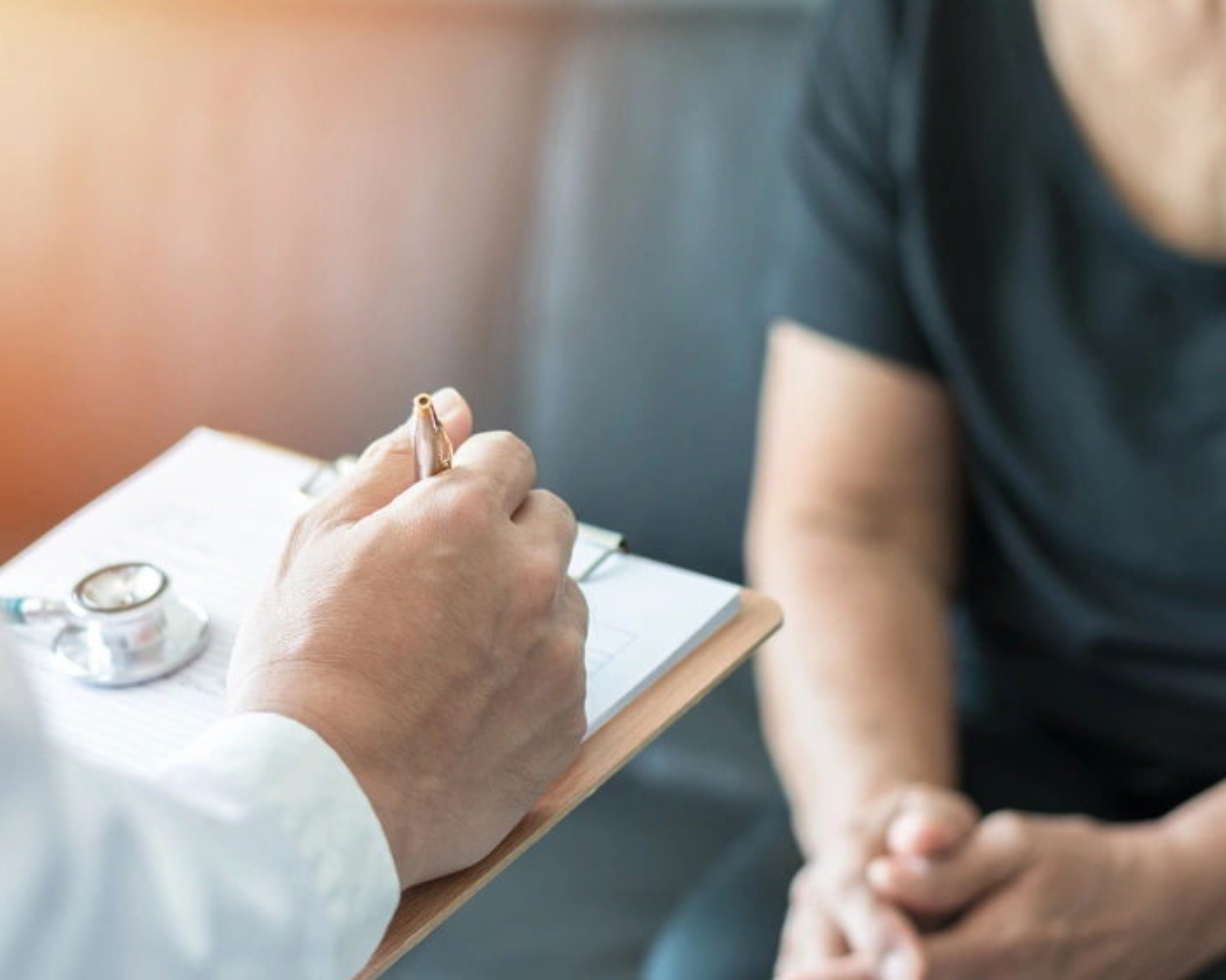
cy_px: 500
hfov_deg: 21.3
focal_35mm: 90
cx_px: 590
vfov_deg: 17.1
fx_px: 3265
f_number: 2.8
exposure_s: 1/200
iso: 400
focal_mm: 50
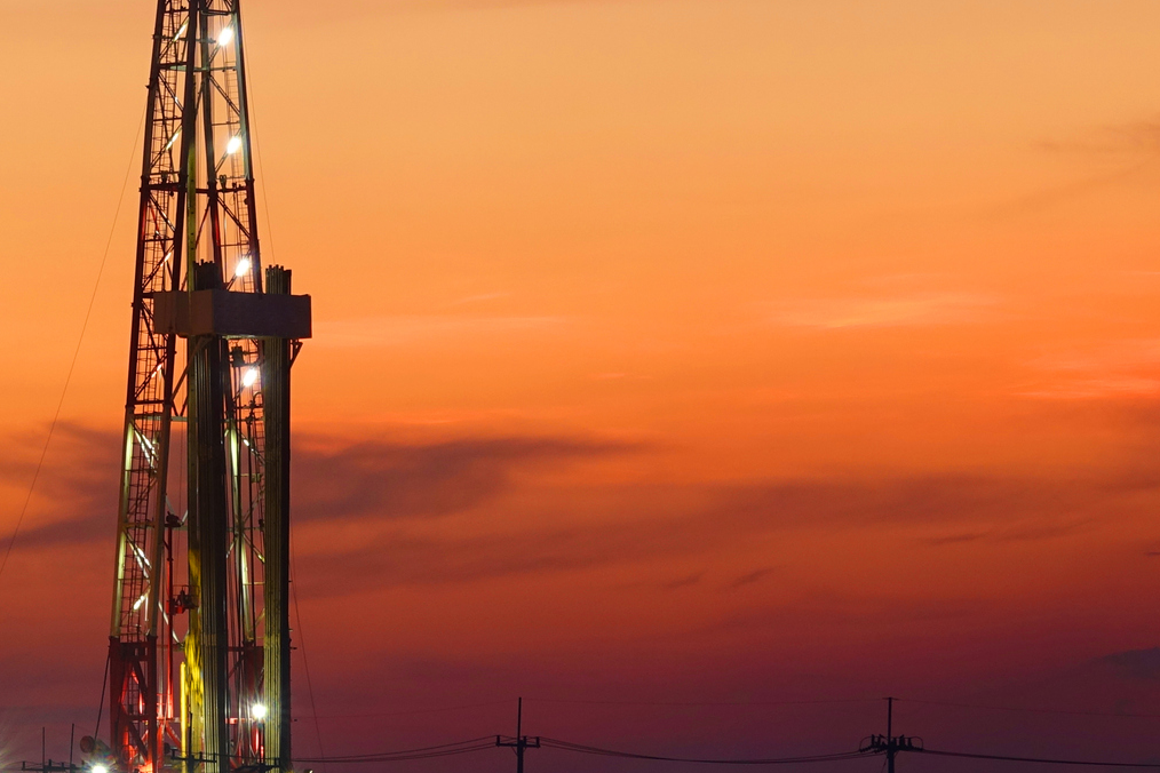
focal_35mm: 343
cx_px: 34
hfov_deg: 6.0
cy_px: 381
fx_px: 11051
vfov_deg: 4.0
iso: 100
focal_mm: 60.3
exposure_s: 1.3
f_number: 8
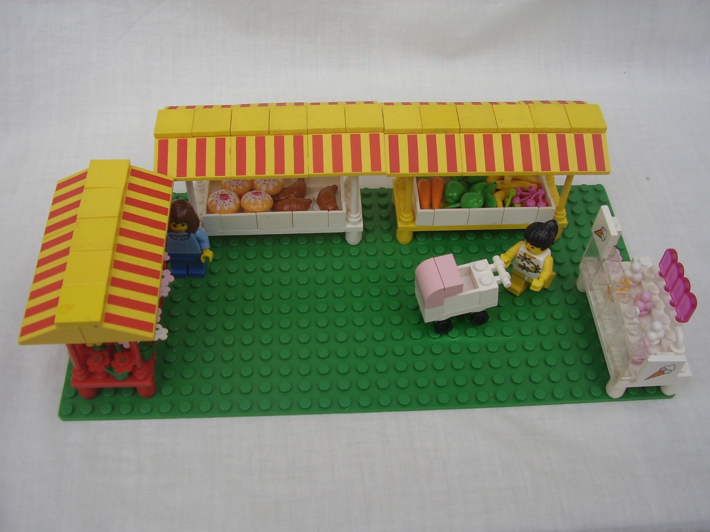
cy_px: 266
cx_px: 355
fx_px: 615
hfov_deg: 60.0
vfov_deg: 46.8
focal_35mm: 30
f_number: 2.9
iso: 71
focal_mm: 5.8
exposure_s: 1/136
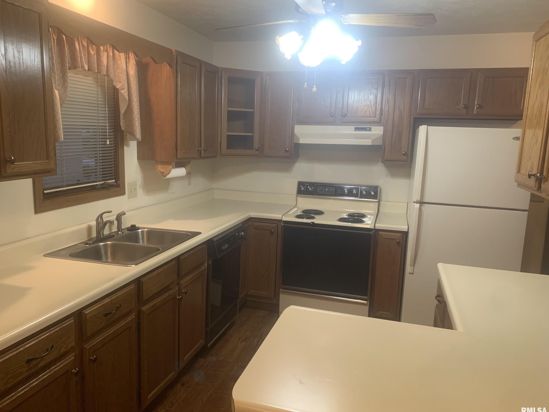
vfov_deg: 51.4
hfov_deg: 65.3
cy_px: 203
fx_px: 428
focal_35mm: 27
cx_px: 265
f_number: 1.8
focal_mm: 4.25
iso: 200
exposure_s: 1/60
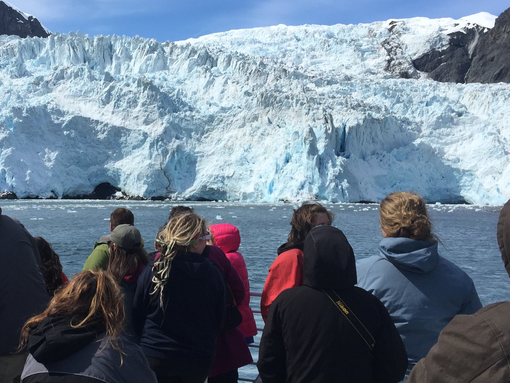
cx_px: 157
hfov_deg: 36.3
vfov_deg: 28.0
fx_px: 766
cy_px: 184
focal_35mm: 52
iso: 32
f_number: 2.2
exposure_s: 1/3300
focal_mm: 4.15
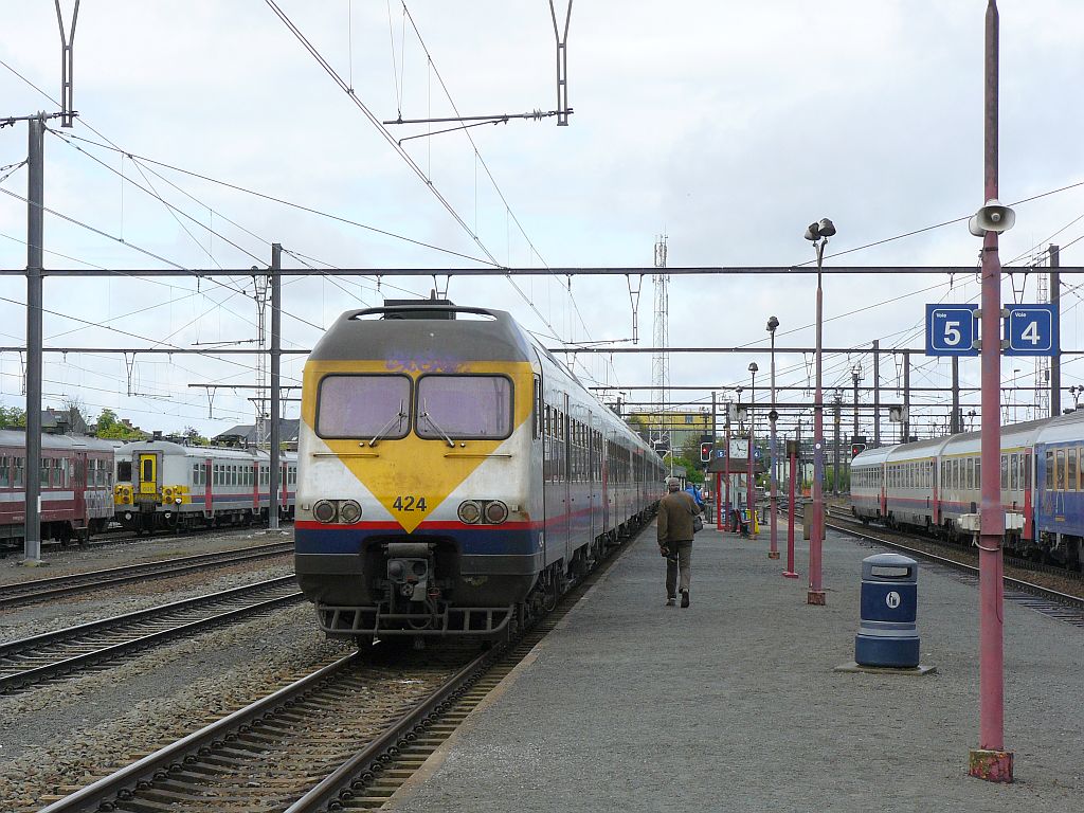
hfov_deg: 23.3
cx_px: 542
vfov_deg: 17.6
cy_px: 406
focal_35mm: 84
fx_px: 2630
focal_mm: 14
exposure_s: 1/250
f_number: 5.6
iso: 100
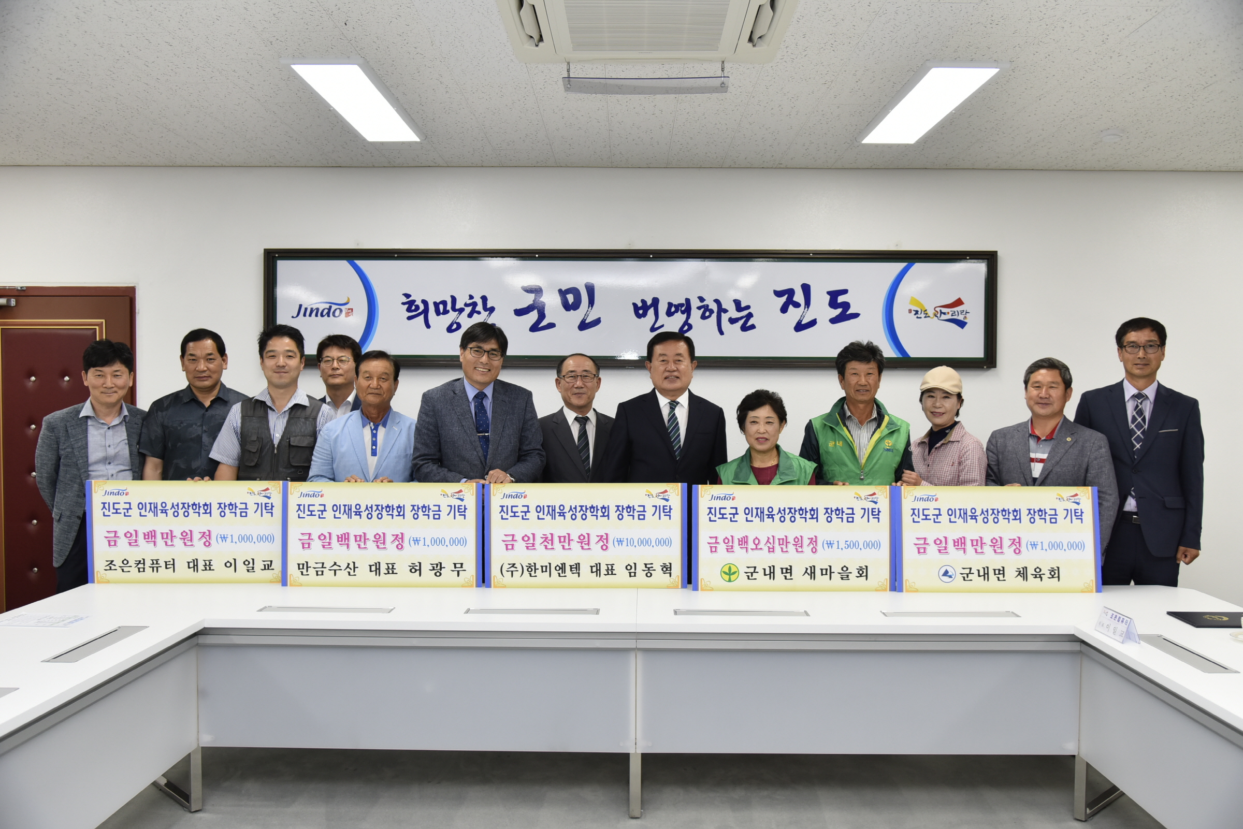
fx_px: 1036
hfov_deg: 61.9
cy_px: 414
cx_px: 622
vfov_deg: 43.6
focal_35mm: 30
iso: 640
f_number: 4.5
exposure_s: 1/125
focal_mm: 30
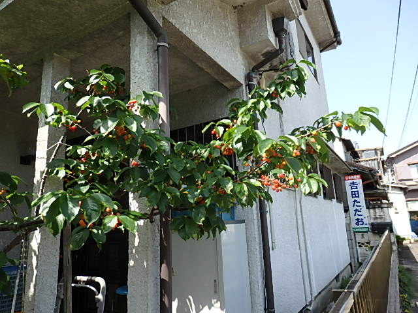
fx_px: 302
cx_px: 209
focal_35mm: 25
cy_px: 156
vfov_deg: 54.9
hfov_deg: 69.4
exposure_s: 1/640
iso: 125
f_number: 3
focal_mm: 4.5
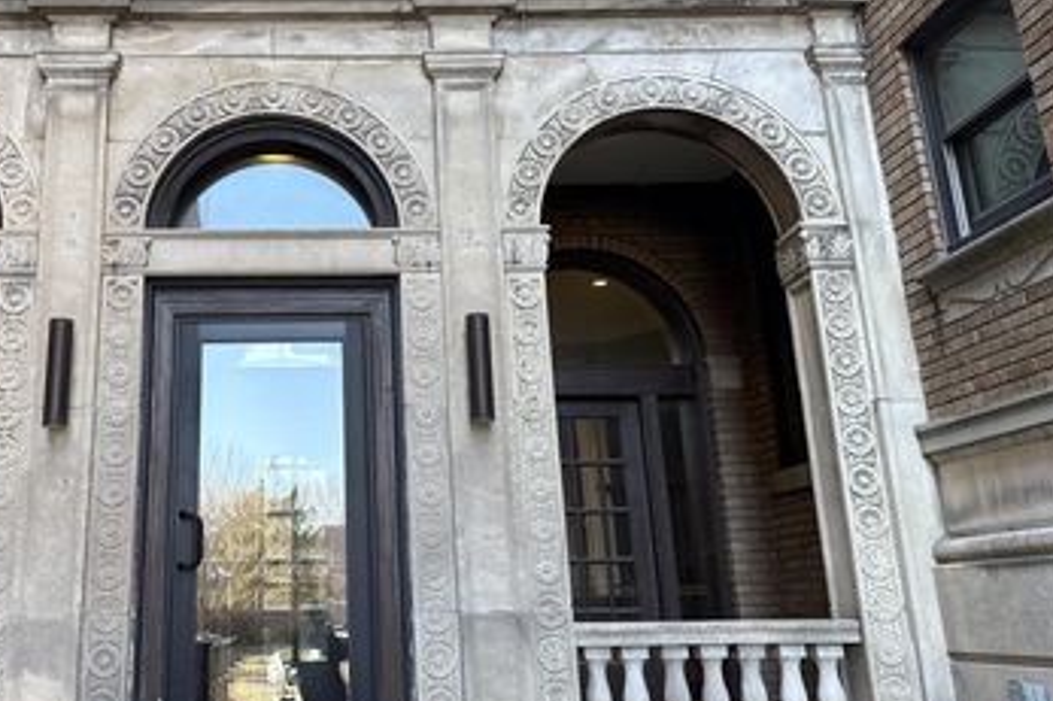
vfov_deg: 36.8
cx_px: 325
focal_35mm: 36
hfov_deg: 51.8
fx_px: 1052
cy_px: 296
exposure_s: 1/136
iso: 64
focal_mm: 6.76
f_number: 1.78
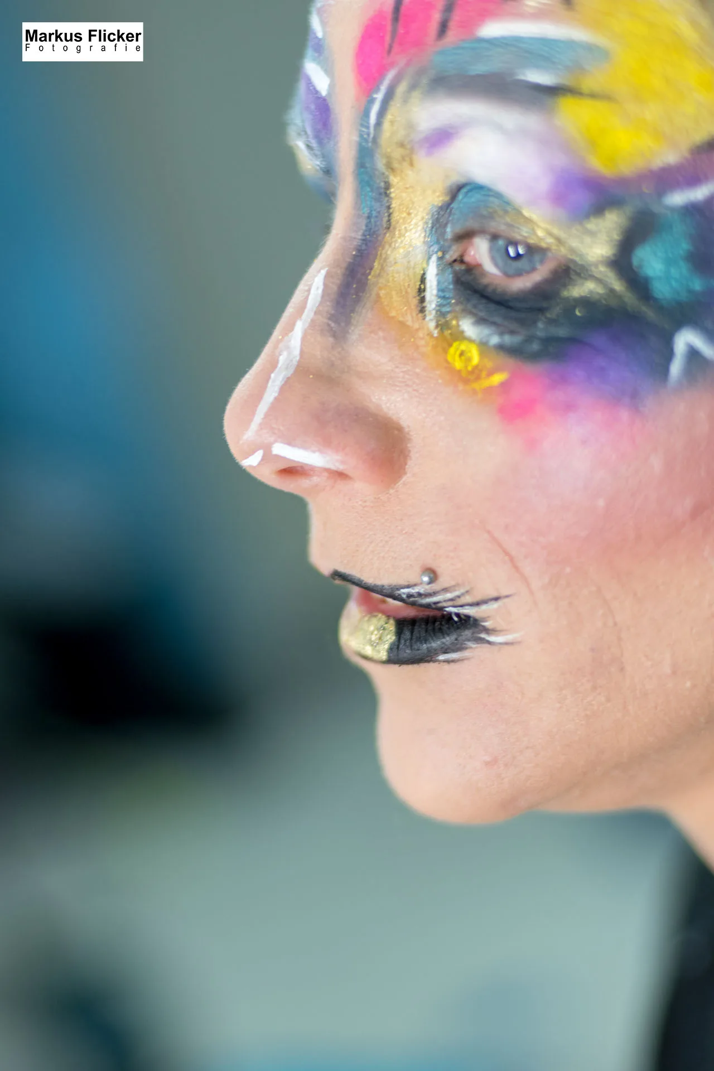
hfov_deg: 18.2
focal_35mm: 75
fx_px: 2231
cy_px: 536
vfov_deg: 27.0
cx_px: 357
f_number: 2
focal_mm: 50
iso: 400
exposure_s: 1/125
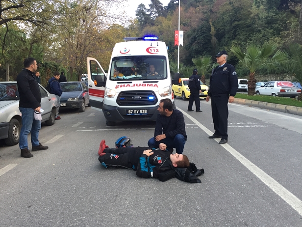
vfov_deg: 48.2
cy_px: 114
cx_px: 151
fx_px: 253
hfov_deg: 61.7
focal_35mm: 29
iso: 32
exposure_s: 1/33
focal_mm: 4.15
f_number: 2.2
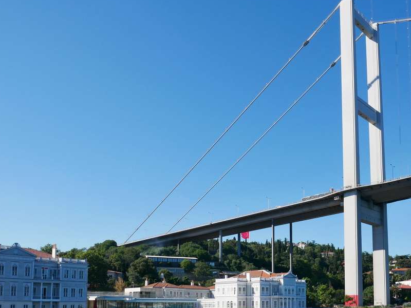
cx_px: 266
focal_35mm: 32
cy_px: 157
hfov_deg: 55.9
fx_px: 380
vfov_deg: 44.2
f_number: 8
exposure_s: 1/500
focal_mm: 12
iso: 200
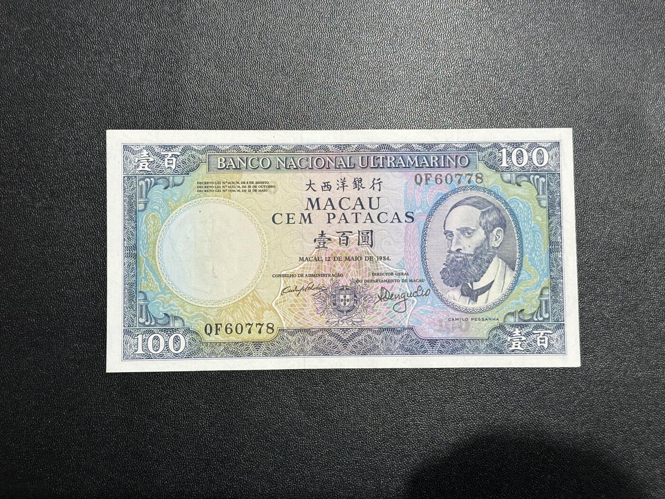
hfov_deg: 39.7
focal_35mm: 48
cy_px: 250
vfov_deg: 30.3
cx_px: 332
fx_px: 922
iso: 125
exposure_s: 1/50
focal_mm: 6.86
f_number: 1.78
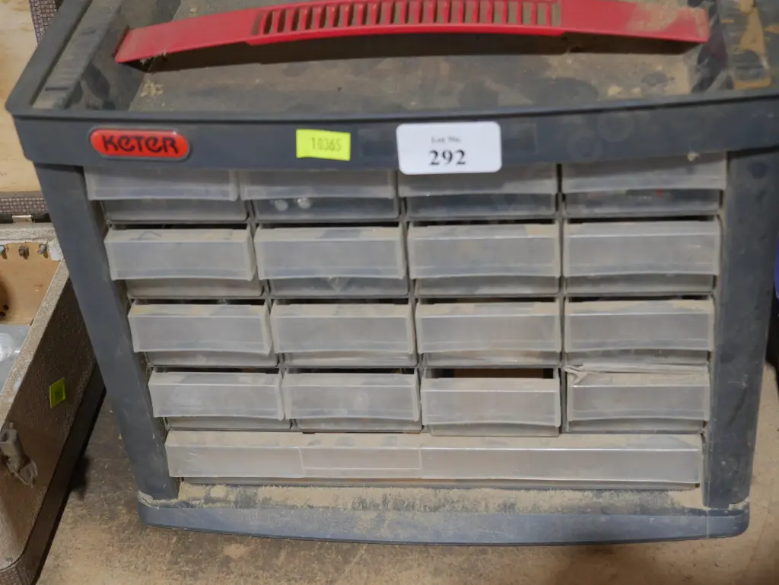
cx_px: 390
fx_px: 1261
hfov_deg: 34.3
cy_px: 292
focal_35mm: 56
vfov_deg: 26.1
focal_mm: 28
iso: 1000
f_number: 5.3
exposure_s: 1/60
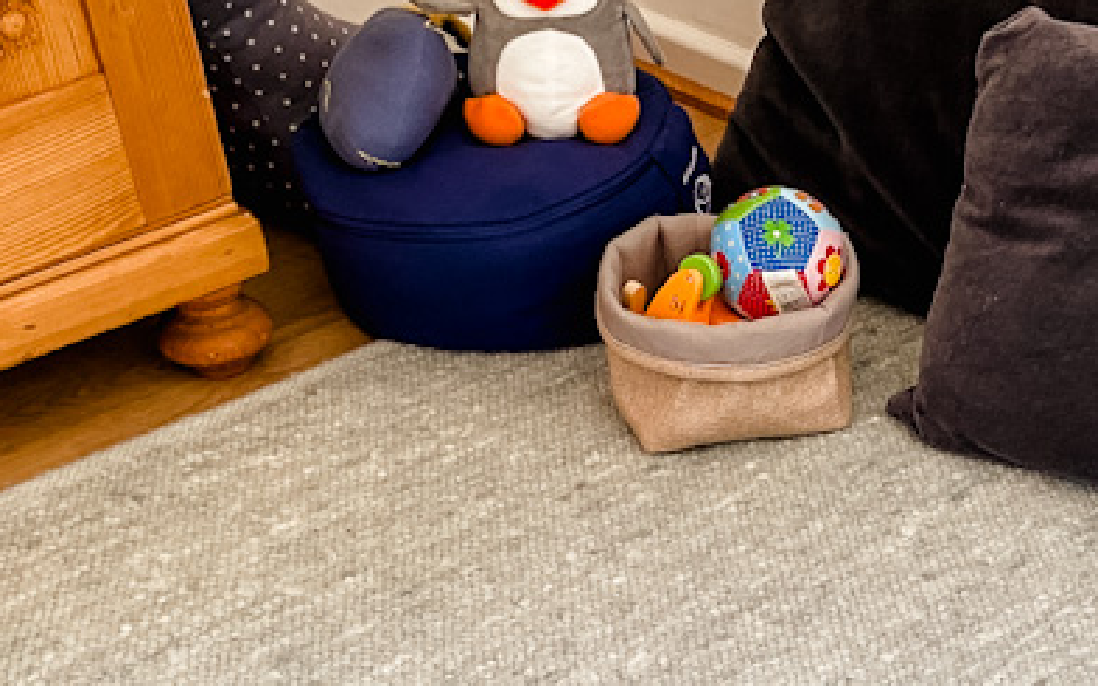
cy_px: 641
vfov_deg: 17.8
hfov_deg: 28.0
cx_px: 888
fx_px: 2155
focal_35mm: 72
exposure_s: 1/90
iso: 125
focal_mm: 4.25
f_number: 1.8
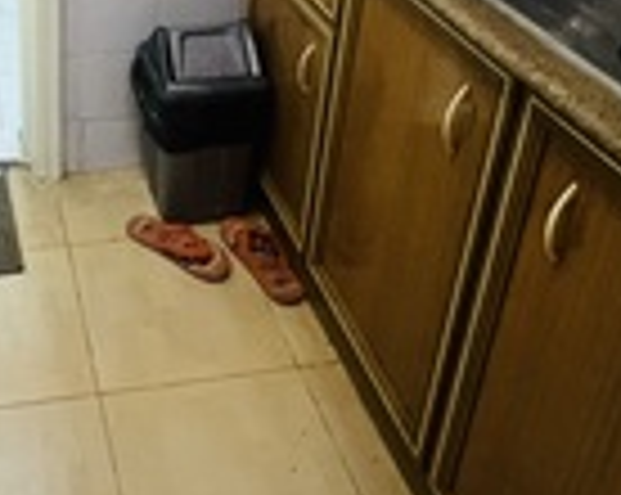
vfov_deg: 31.5
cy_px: -52
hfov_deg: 40.4
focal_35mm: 42
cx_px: 56
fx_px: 771
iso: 400
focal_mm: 1.57
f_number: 1.8
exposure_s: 1/50
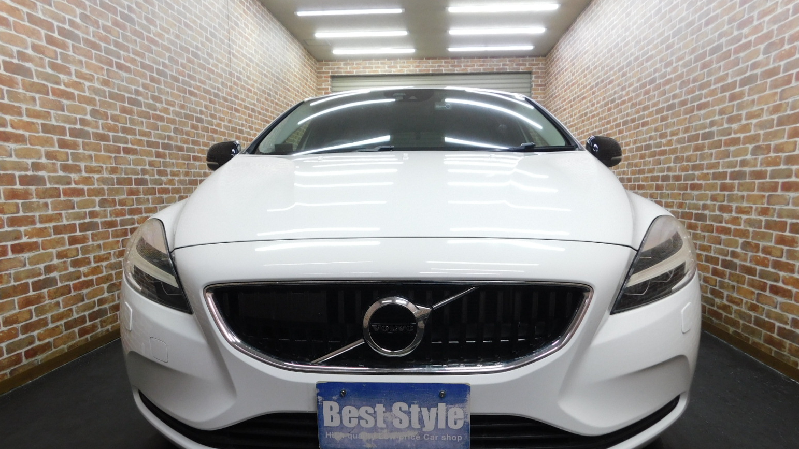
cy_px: 288
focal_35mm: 26
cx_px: 389
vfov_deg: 43.9
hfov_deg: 71.9
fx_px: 551
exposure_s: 1/30
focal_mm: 4
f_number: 3
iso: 160
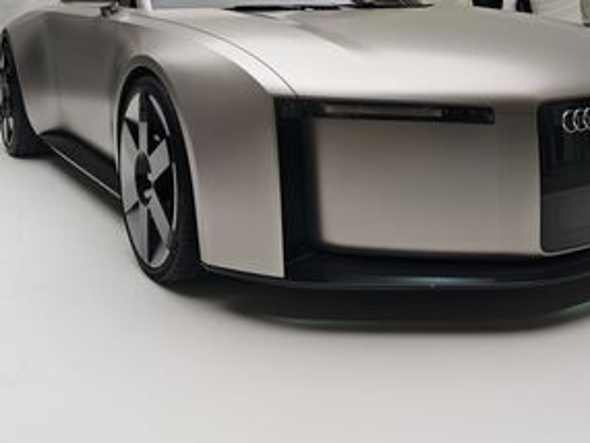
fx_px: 750
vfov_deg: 31.8
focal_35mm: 44
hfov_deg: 42.9
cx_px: 331
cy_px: 70
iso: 100
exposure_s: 1/97.5
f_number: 1.63
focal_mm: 8.72
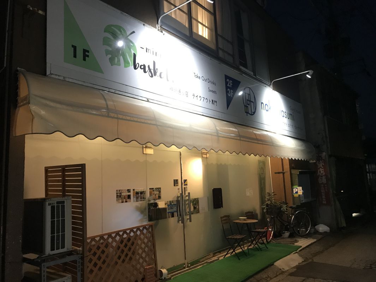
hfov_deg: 63.4
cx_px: 188
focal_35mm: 28
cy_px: 141
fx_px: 304
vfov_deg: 49.8
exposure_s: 1/14
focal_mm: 3.99
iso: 100
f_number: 1.8
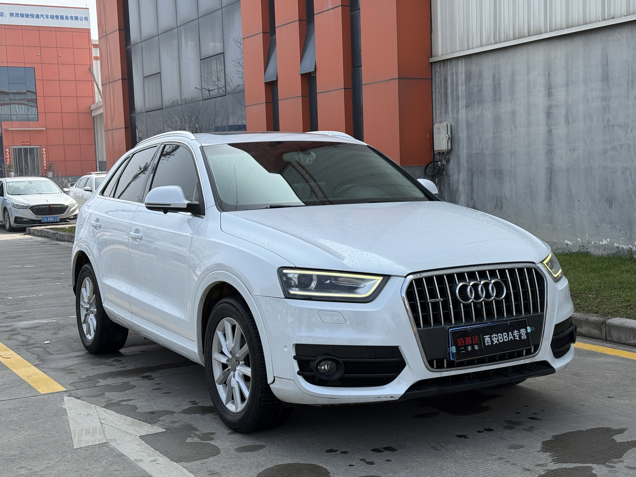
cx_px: 318
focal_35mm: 48
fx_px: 882
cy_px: 238
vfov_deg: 30.3
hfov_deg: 39.7
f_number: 1.78
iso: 64
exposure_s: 1/2976
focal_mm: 6.76
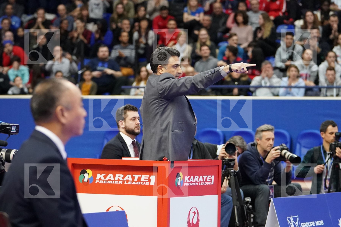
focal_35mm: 142
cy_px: 114
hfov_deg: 14.4
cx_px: 170
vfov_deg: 9.7
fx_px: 1345
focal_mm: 95
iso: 6400
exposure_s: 1/1000
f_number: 2.8
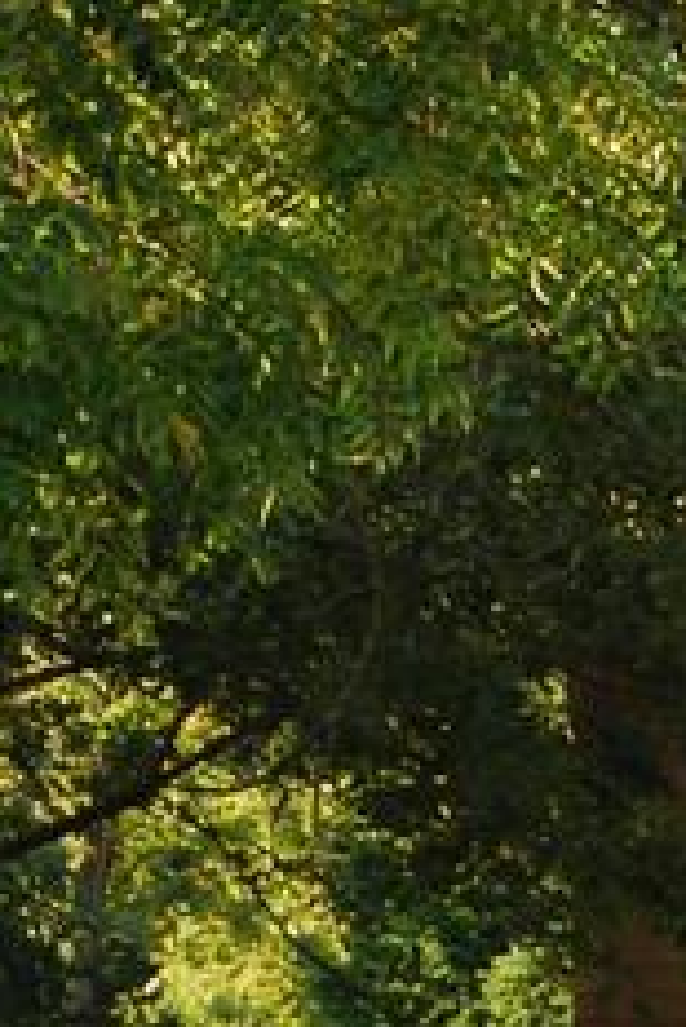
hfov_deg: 2.8
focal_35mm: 496
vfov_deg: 4.1
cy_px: 1549
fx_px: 14155
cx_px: 1491
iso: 200
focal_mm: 50
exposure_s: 1/60
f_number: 5.6
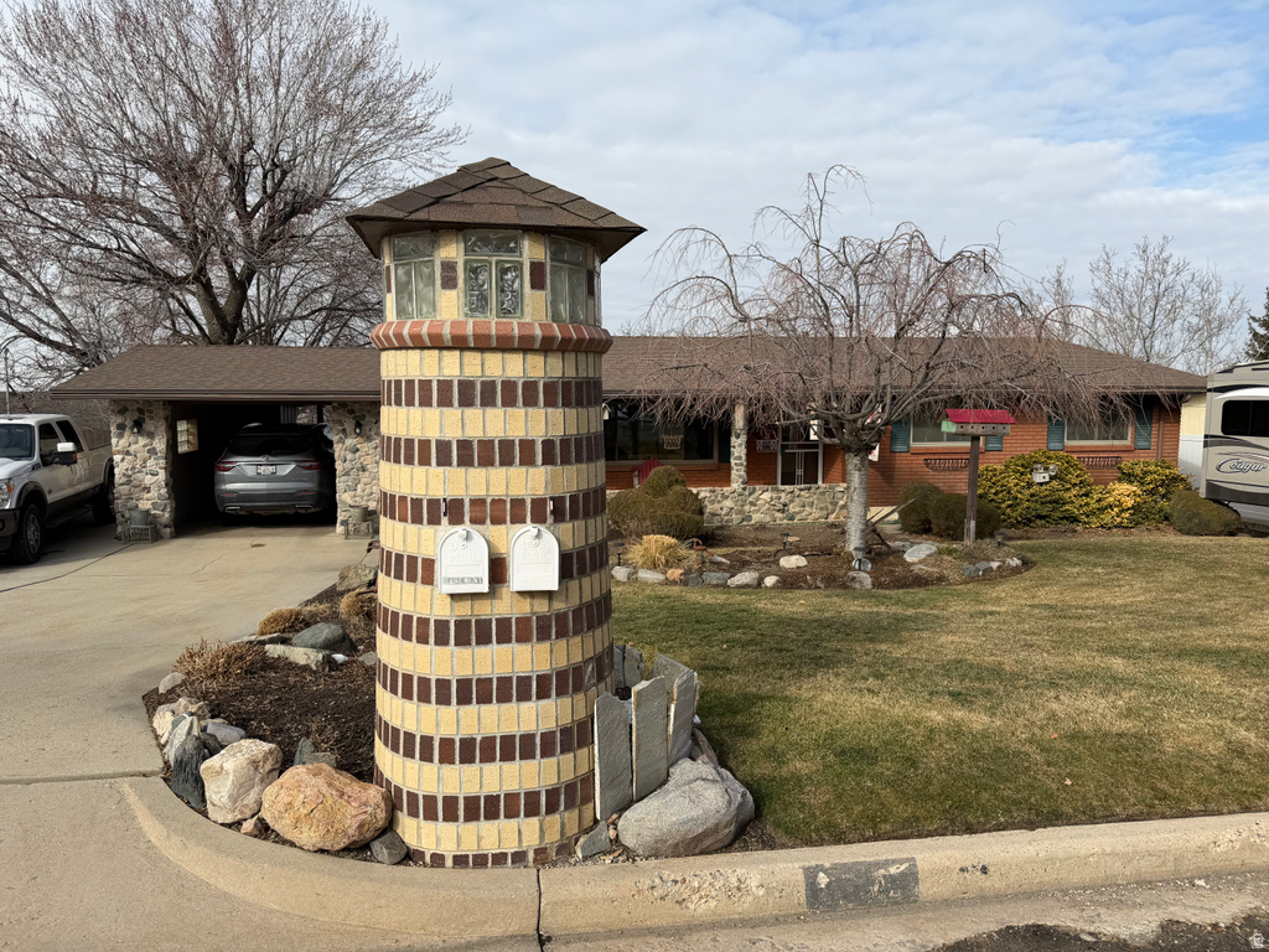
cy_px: 476
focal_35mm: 24
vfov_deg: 56.8
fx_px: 880
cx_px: 634
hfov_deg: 71.6
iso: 80
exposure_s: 1/3953
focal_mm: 6.76
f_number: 1.78
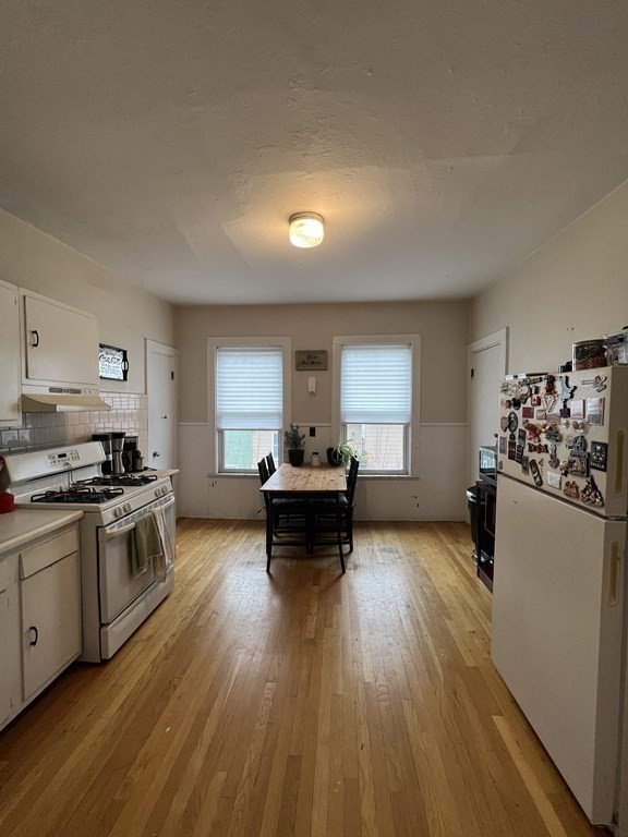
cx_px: 314
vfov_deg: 106.2
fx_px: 314
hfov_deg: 89.9
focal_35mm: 13
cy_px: 418
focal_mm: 1.57
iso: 125
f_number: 1.8
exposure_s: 1/120
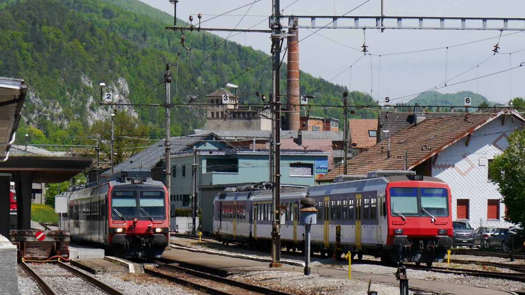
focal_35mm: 92
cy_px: 186
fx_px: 1280
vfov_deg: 13.1
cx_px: 263
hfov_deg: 23.2
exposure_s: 1/320
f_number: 9
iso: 160
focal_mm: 42
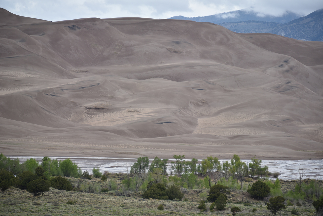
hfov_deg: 10.3
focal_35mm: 200
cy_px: 108
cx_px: 162
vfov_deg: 6.9
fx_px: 1795
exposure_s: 1/400
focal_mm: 200
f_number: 5.6
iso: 100
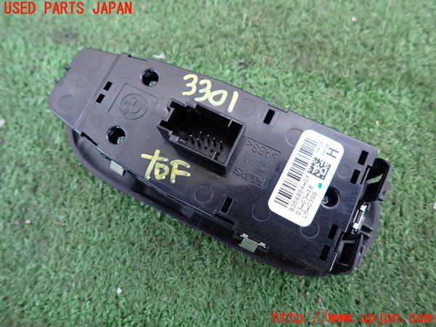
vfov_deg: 54.9
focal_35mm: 25
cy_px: 164
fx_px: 315
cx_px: 218
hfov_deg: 69.4
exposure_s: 1/30
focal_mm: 4.5
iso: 320
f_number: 2
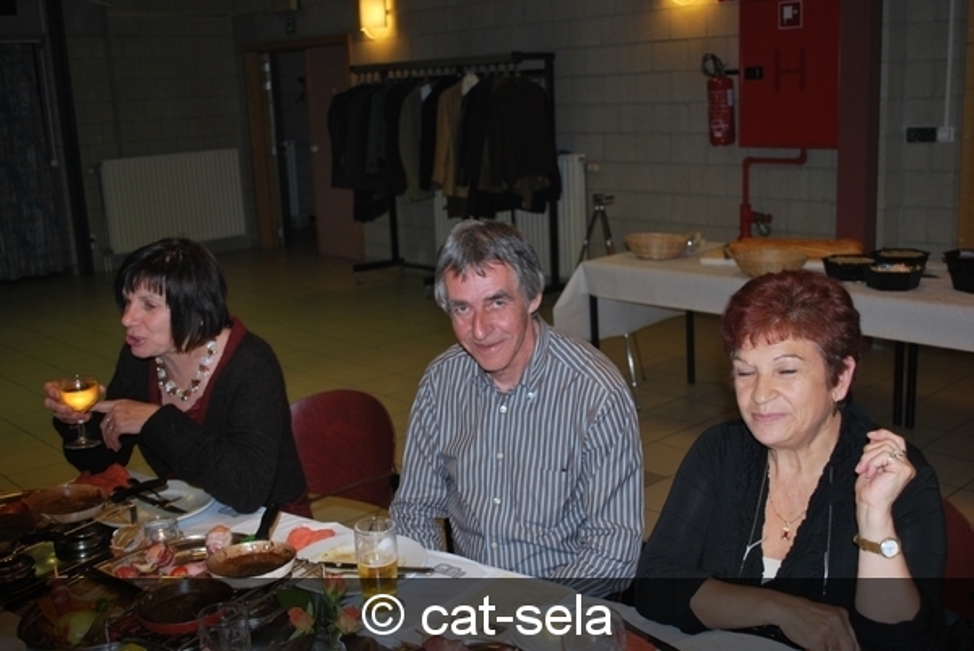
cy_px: 326
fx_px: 1056
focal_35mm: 39
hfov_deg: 49.5
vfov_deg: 34.3
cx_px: 487
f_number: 4.2
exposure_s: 1/60
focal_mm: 26
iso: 200
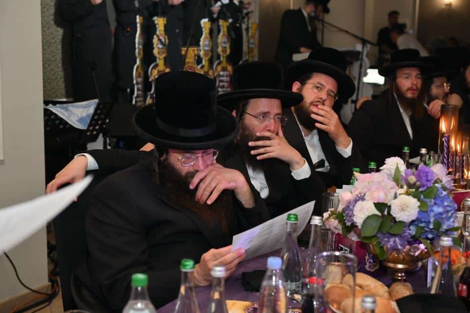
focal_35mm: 56
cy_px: 160
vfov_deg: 24.2
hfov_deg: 35.6
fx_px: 731
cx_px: 234
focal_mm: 53
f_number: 4
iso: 500
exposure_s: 1/160
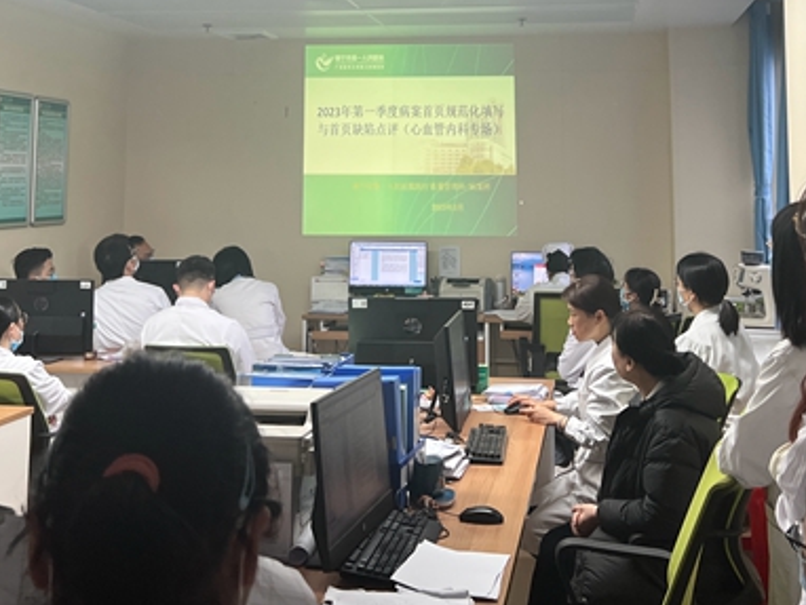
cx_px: 426
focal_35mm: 49
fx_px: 1142
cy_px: 57
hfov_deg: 38.9
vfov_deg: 28.5
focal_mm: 5.7
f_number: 1.5
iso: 125
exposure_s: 1/100
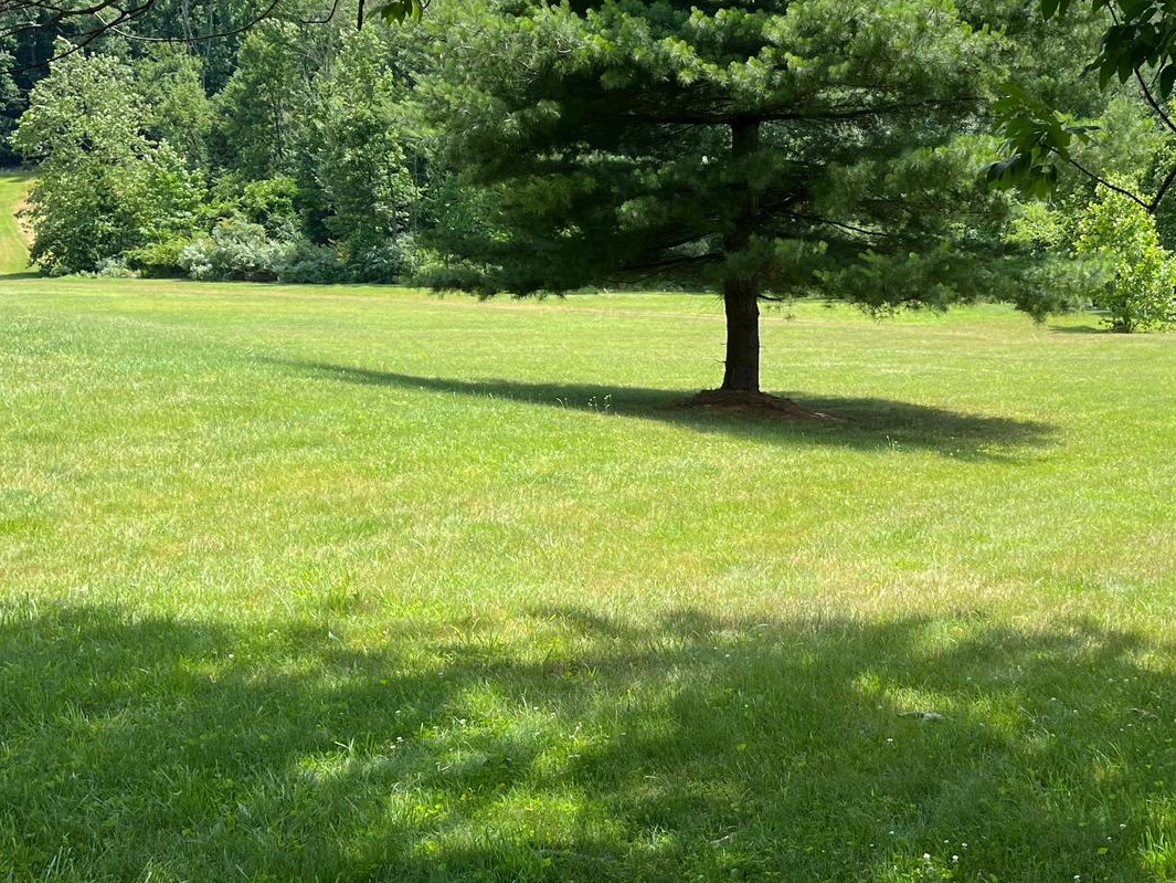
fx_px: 1699
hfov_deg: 37.7
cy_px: 392
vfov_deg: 29.1
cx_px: 799
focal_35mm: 50
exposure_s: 1/1175
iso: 50
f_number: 1.6
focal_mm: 5.1
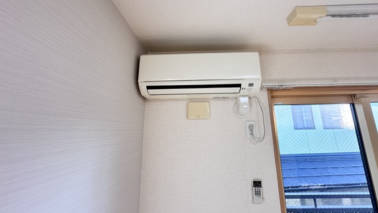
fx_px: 160
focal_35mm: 16
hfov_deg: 99.3
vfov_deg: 66.9
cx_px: 196
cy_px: 95
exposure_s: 1/120
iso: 200
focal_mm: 2.22
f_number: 2.2
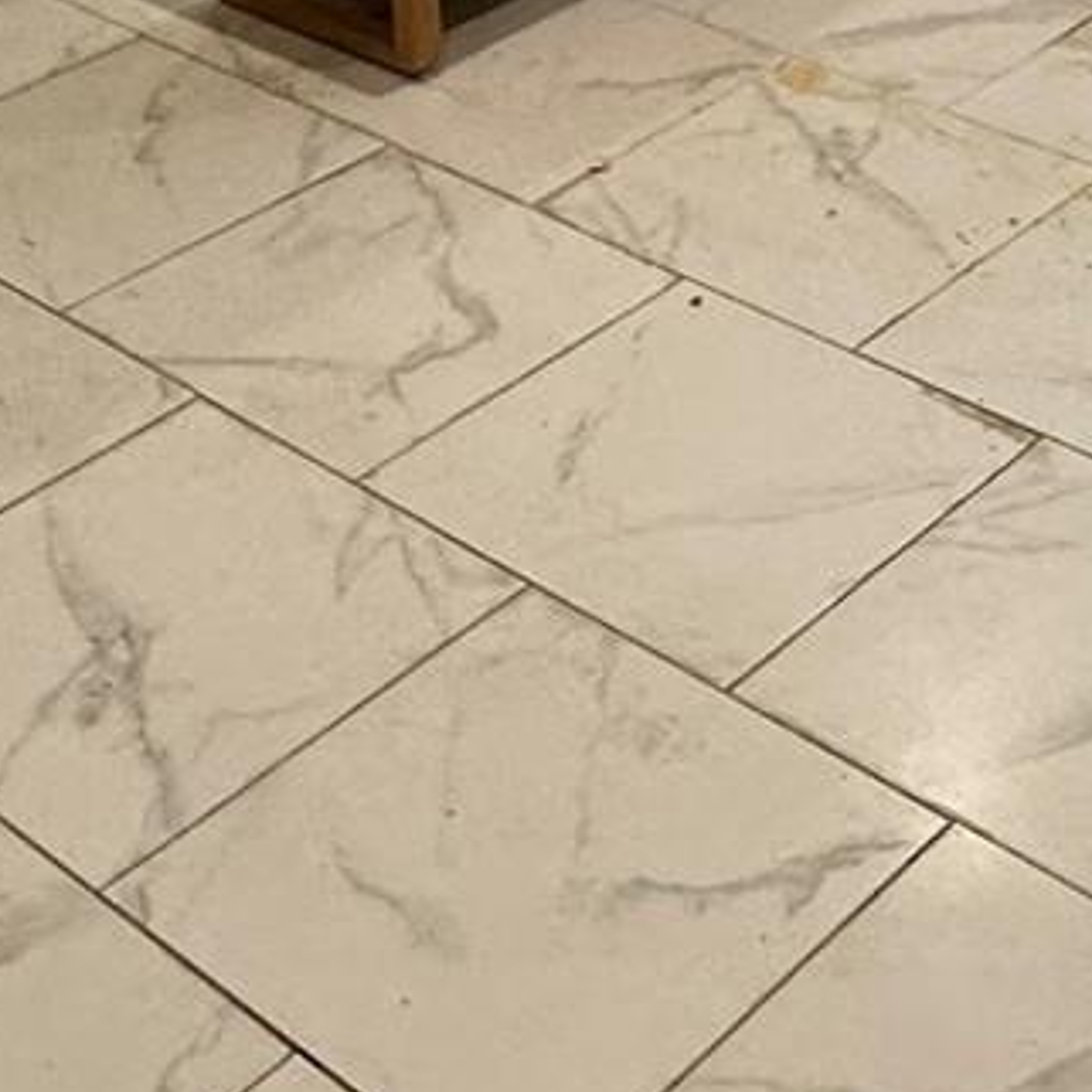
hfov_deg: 21.8
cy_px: -657
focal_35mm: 79
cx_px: 793
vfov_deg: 18.7
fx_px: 2820
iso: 200
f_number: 2.2
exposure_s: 1/120
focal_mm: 2.22
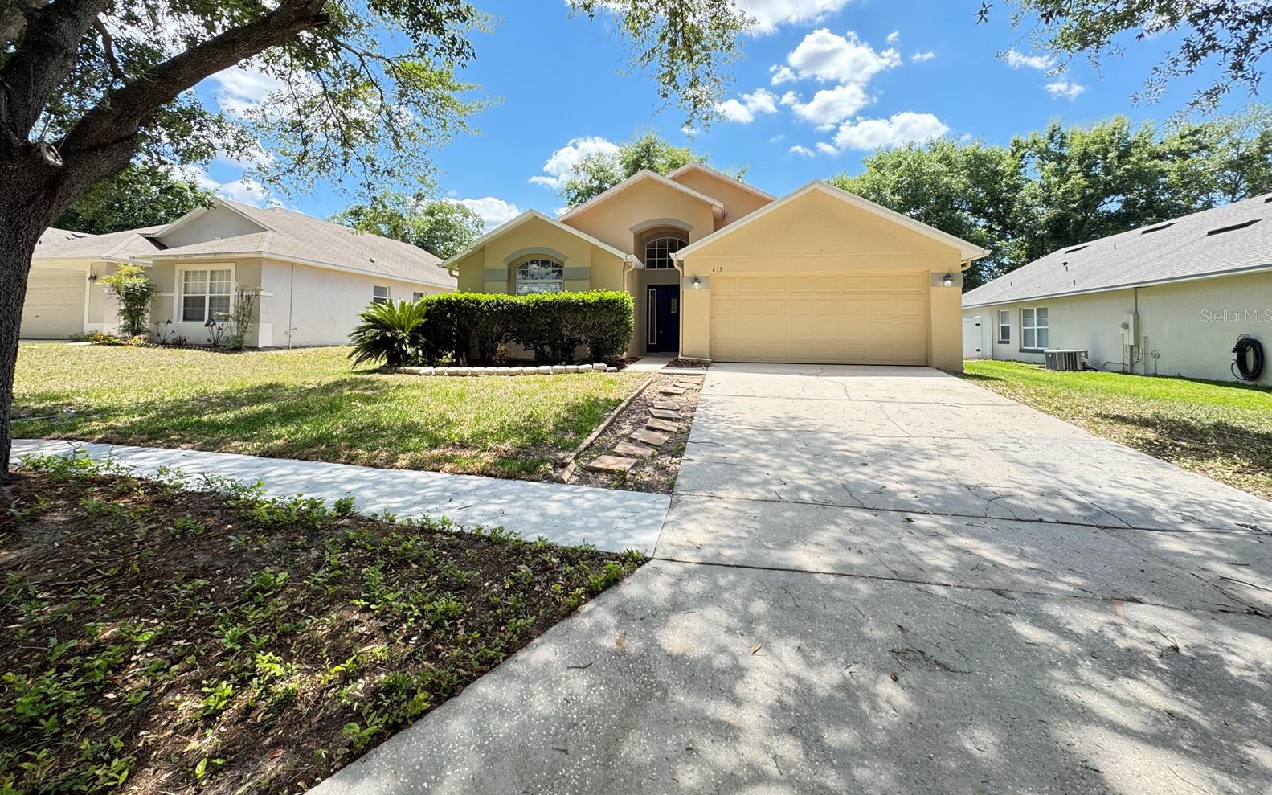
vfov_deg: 73.9
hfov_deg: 101.5
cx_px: 633
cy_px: 315
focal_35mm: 15
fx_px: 520
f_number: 2.2
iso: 40
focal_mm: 2.22
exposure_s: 1/259
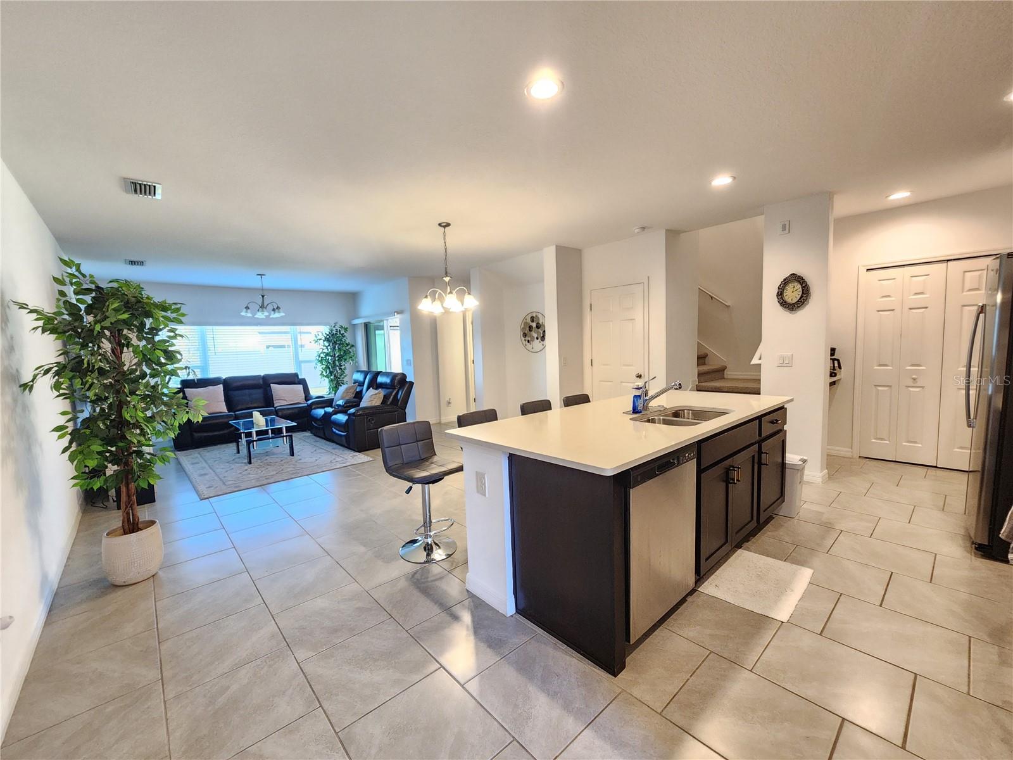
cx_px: 506
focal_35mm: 13
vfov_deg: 89.9
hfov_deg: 106.2
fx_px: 380
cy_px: 380
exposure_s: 1/40
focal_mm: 2.2
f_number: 2.2
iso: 400
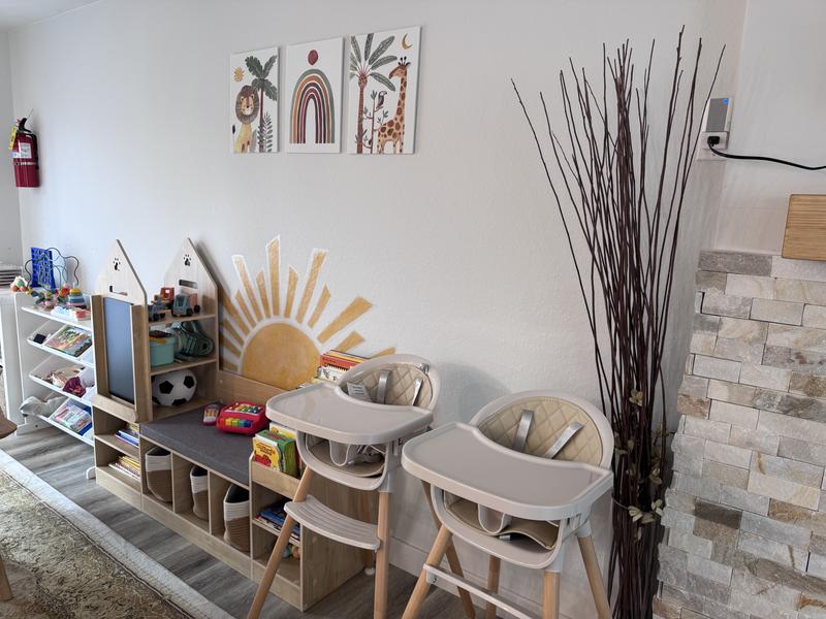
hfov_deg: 71.6
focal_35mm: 24
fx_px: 573
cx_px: 413
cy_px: 310
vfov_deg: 56.8
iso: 125
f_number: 1.78
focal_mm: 6.76
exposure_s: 1/60
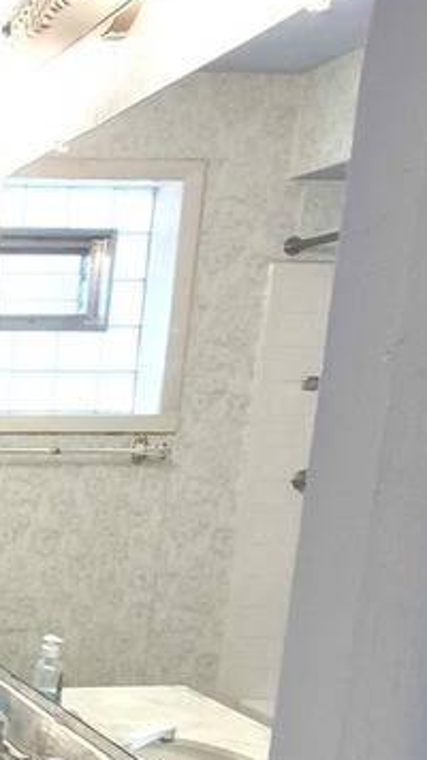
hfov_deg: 20.1
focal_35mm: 43
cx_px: -337
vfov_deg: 45.6
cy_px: 576
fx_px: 866
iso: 100
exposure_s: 1/60
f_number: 2.2
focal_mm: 1.74
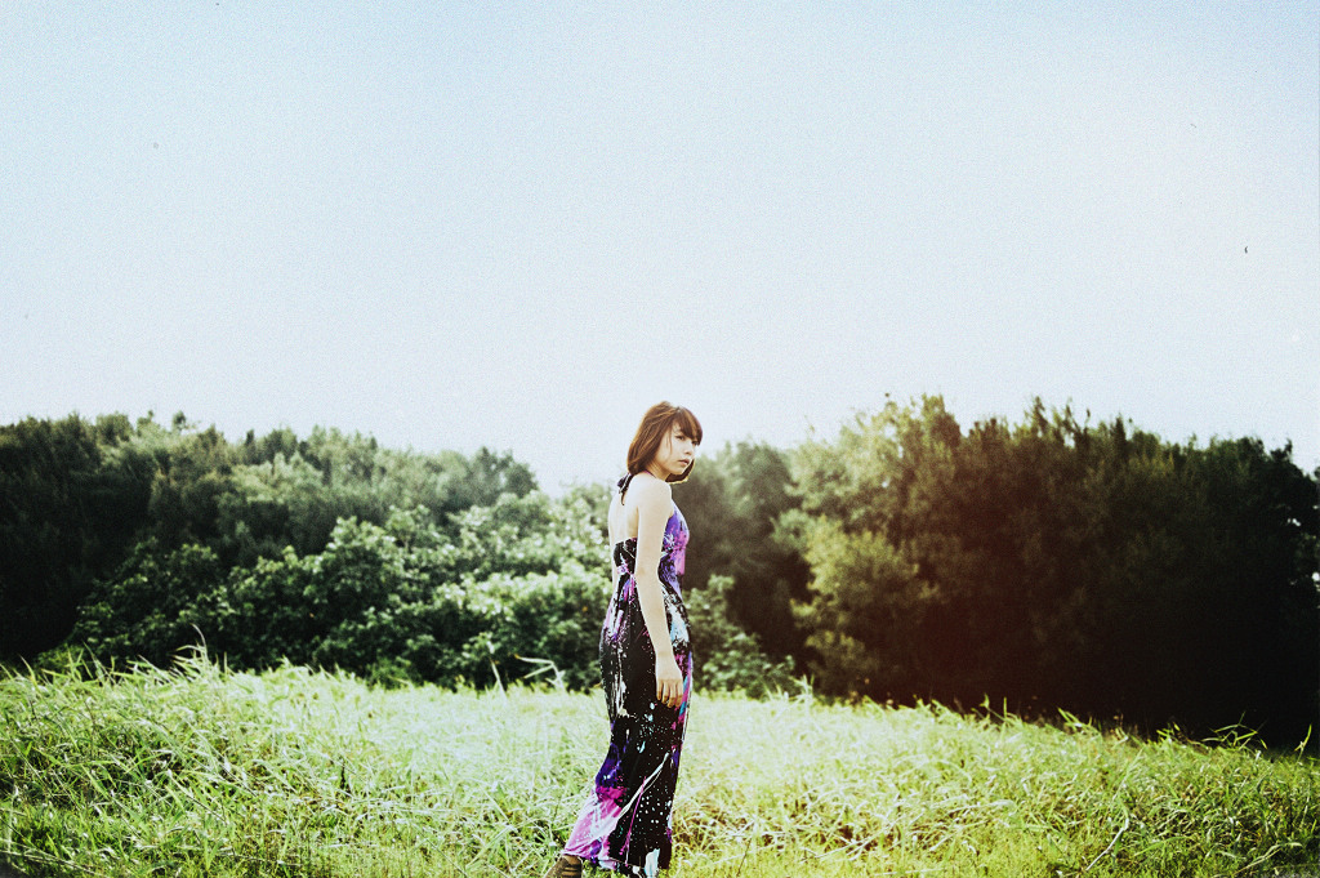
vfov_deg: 37.8
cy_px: 439
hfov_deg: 54.5
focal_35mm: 35
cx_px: 660
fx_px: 1282
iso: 100
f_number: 2.2
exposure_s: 1/2000
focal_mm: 35
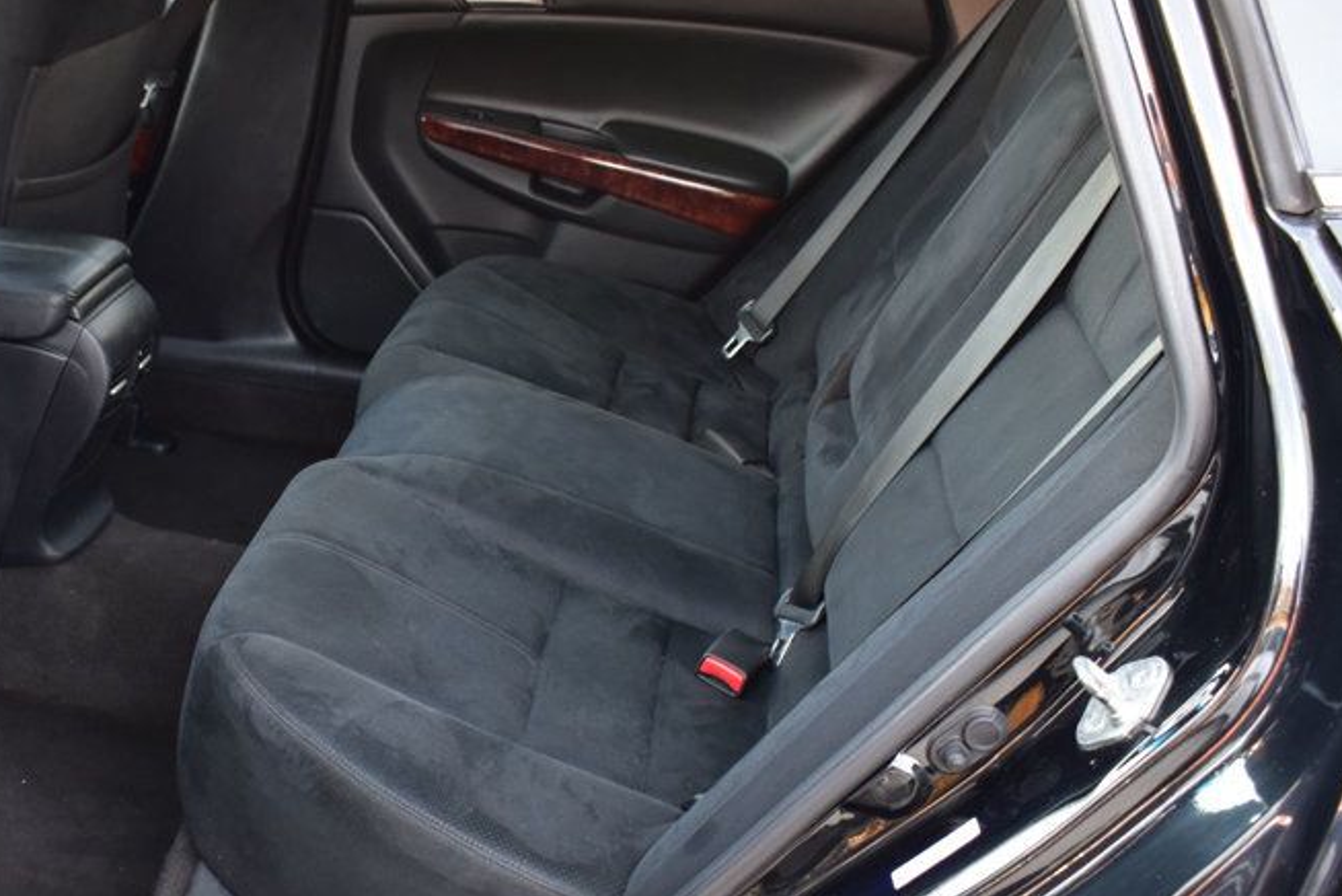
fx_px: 1753
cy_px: 516
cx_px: 366
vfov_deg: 28.6
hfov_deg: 40.9
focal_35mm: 47
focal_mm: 20
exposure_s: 1/15
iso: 640
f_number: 6.3
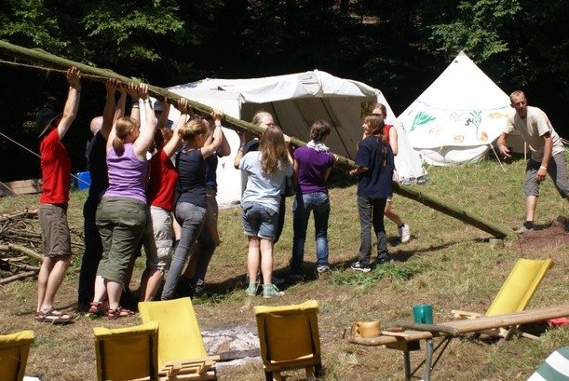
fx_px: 870
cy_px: 189
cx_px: 327
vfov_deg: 24.7
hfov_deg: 36.1
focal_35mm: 55
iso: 100
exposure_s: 1/80
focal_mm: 28
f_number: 8
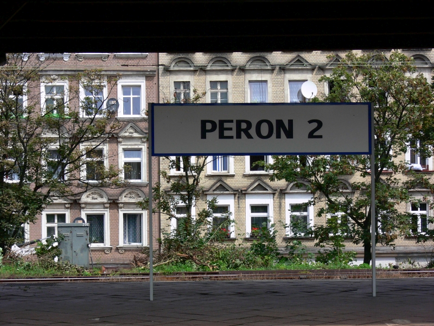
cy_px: 163
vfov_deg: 13.8
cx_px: 217
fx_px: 1342
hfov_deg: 18.4
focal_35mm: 107
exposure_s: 1/400
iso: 100
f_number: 5.6
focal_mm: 22.7
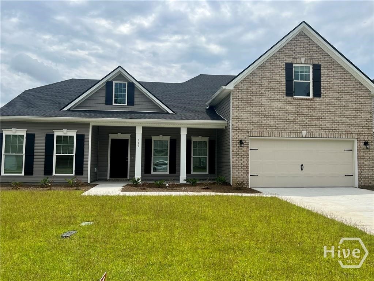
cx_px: 187
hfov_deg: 67.3
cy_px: 140
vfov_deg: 53.1
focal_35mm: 26
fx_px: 281
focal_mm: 5.7
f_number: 1.5
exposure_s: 1/6211
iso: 50
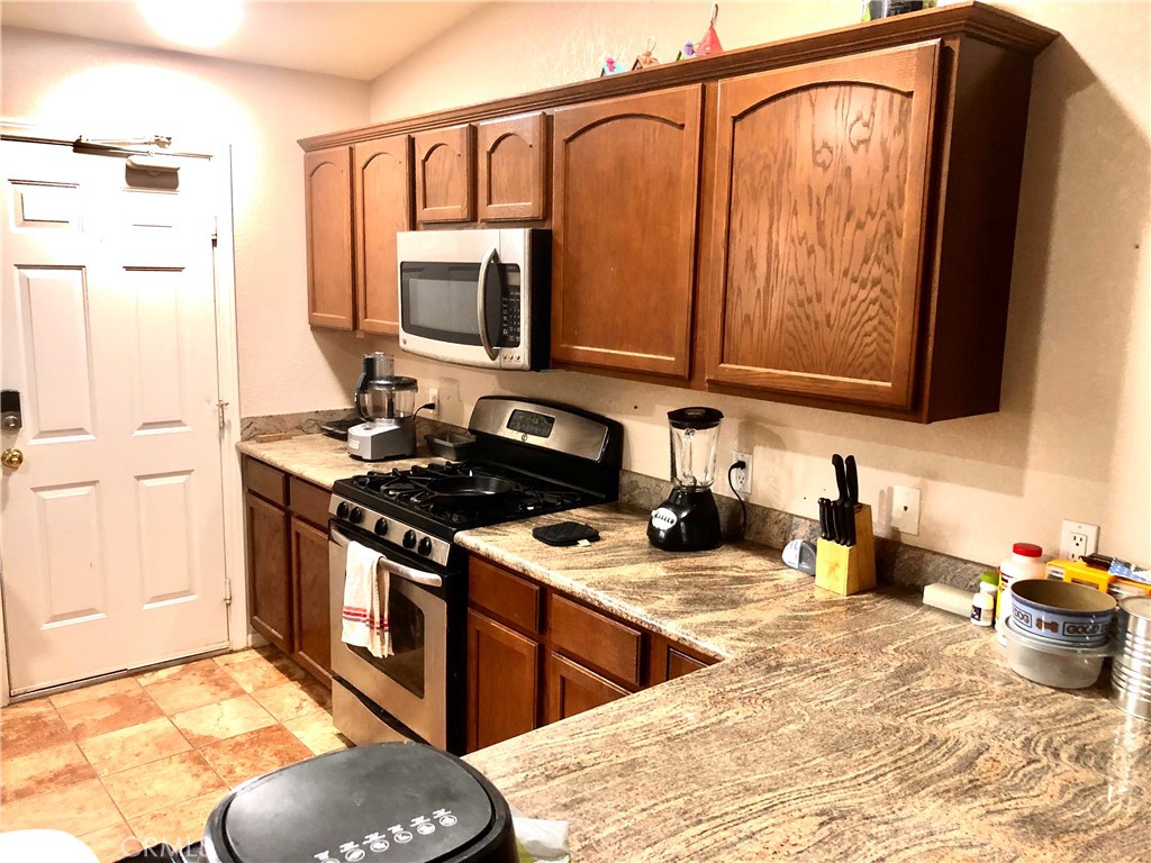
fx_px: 931
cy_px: 432
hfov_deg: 63.4
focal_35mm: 28
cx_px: 576
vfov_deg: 49.7
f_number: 1.8
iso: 80
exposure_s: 1/15
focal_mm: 3.99
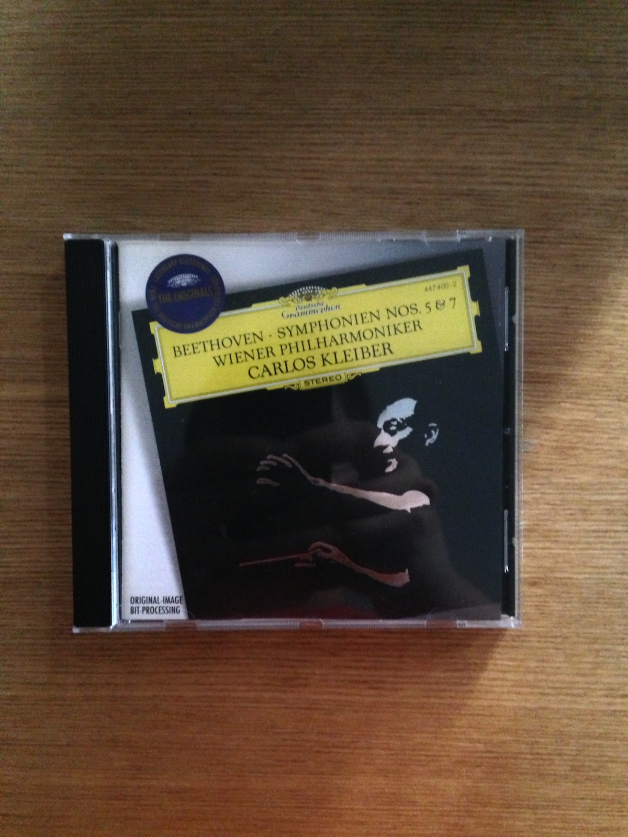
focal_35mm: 33
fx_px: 798
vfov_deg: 55.4
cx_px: 314
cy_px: 418
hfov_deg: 42.9
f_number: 2.4
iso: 800
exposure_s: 1/15
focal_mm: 4.13
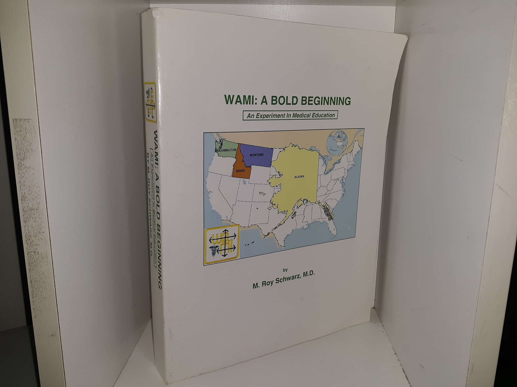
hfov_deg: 63.4
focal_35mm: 28
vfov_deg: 49.7
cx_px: 258
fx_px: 418
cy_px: 194
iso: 40
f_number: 1.7
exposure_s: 1/211
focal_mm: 3.7
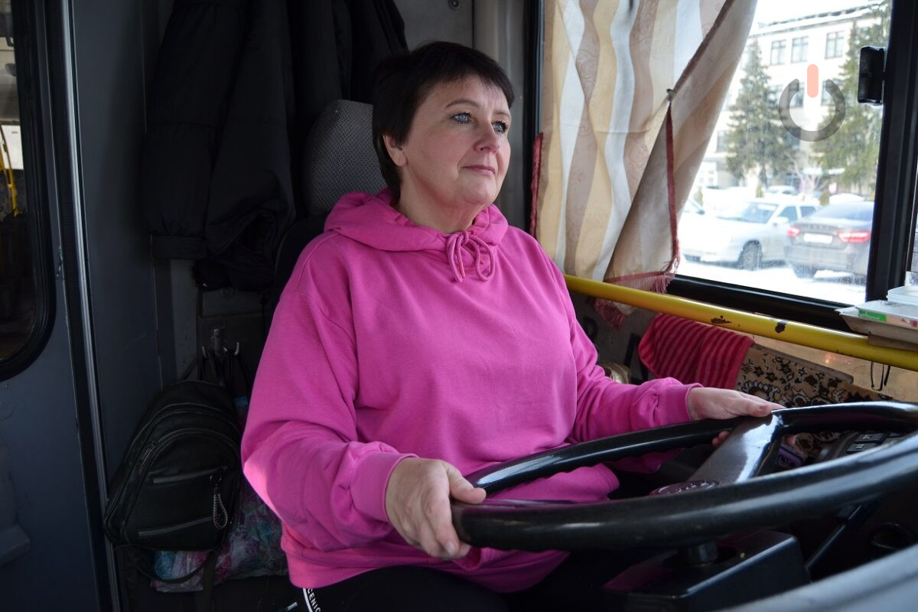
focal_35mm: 27
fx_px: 688
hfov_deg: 67.4
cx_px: 459
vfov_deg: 47.9
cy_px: 306
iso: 250
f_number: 4
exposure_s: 1/400
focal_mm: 18
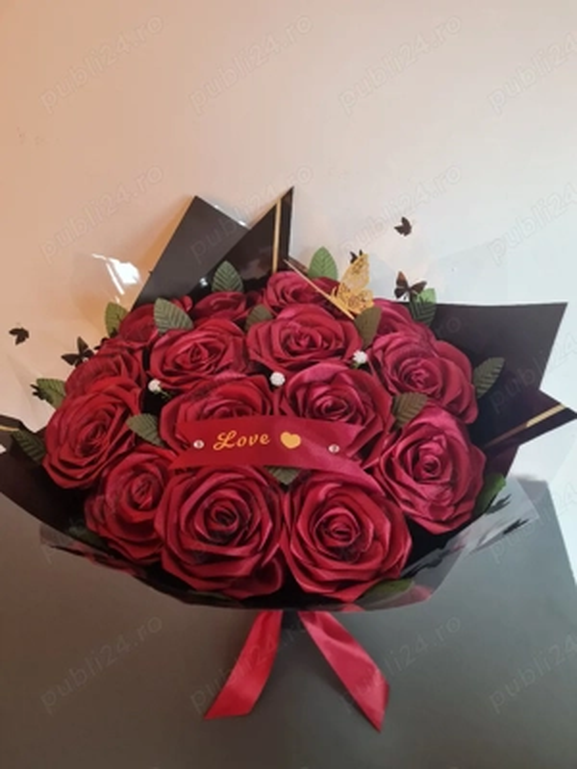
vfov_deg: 67.3
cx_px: 288
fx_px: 578
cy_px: 384
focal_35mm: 26
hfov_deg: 53.1
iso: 320
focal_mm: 5.4
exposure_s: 1/100
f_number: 1.8
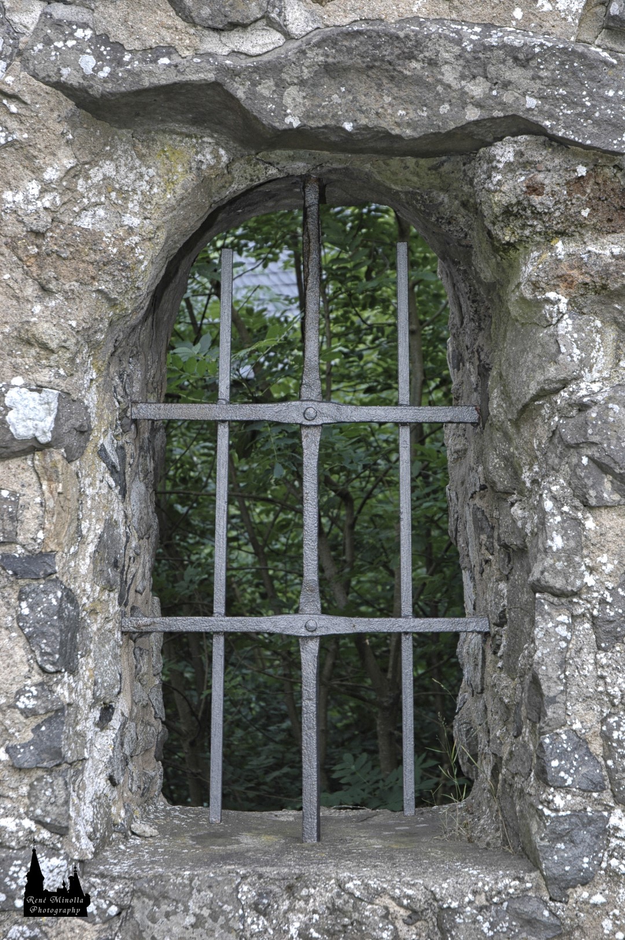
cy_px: 470
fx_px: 1800
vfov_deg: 29.3
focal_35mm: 69
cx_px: 312
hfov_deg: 19.7
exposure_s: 1/125
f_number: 5.6
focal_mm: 46
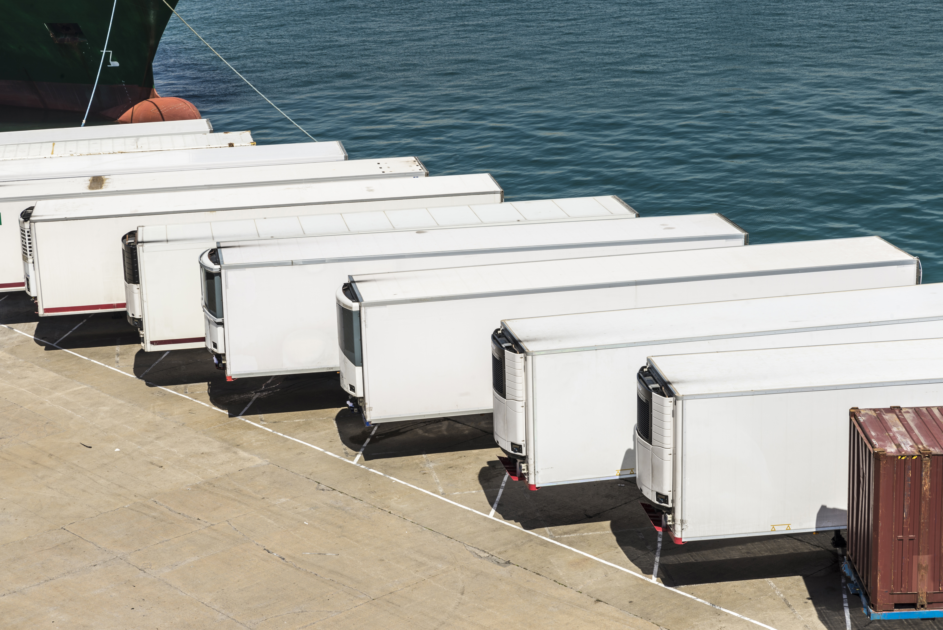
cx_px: 472
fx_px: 1834
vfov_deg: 19.5
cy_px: 315
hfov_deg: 28.8
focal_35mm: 70
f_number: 16
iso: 100
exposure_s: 1/125
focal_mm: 70
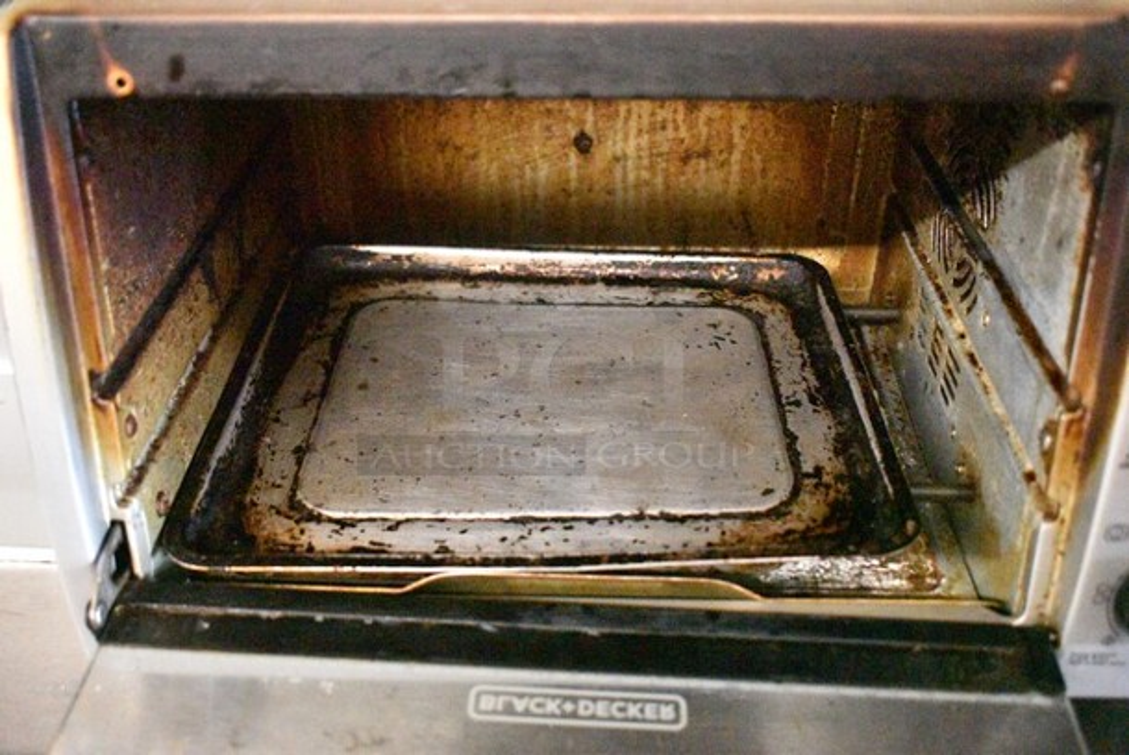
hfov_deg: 53.1
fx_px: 1130
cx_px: 564
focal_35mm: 36
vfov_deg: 37.0
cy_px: 378
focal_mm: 24
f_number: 3.8
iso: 25600
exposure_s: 1/160
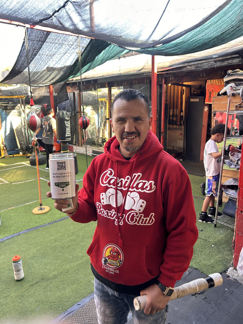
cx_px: 122
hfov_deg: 53.1
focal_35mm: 26
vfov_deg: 67.3
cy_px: 162
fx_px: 243
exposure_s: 1/65
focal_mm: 5.7
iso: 125
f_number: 1.5
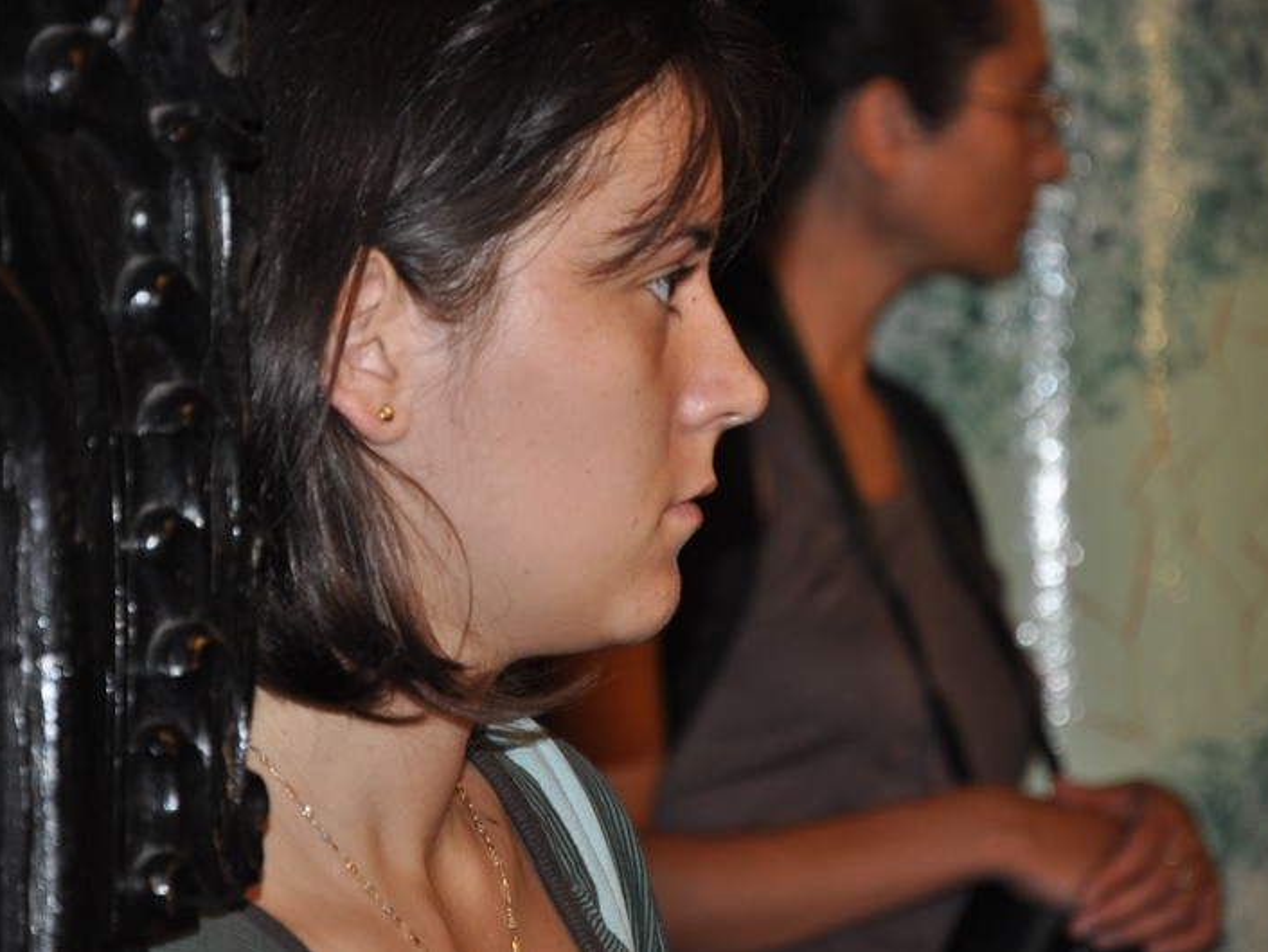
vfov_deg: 8.7
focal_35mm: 172
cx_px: 655
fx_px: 6285
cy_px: 476
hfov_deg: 11.5
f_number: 5.6
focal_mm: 105
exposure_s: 1/60
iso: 640
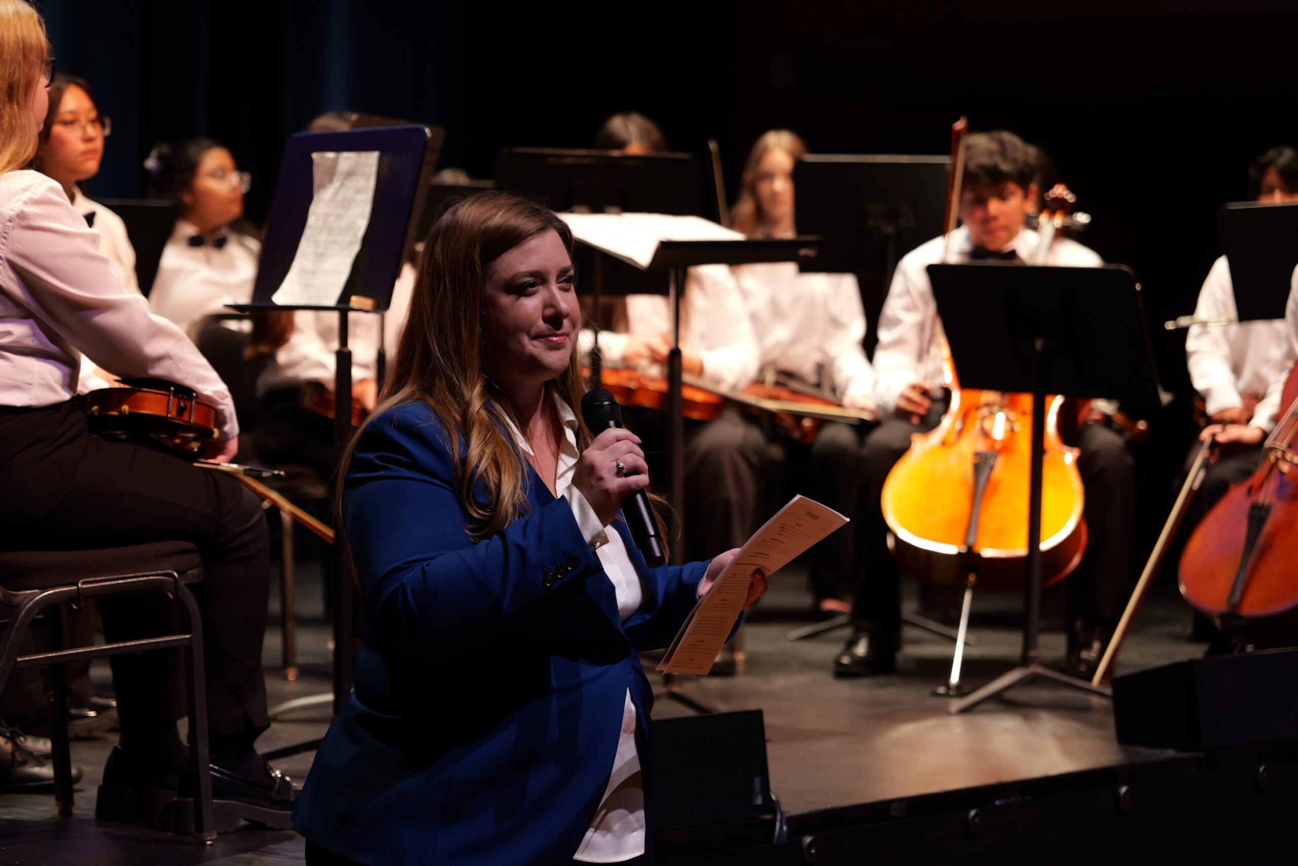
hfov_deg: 19.5
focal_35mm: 105
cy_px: 433
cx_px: 649
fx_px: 3786
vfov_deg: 13.0
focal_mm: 105
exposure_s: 1/125
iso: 1250
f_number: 4
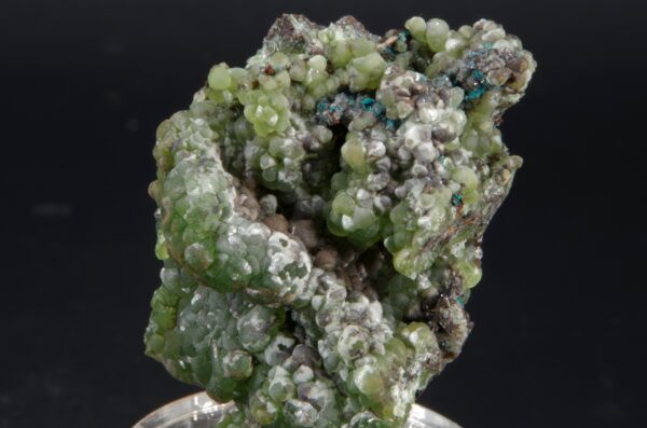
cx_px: 324
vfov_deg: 16.6
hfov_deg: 24.8
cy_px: 214
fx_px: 1470
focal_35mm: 82
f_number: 7.1
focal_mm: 55
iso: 100
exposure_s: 1
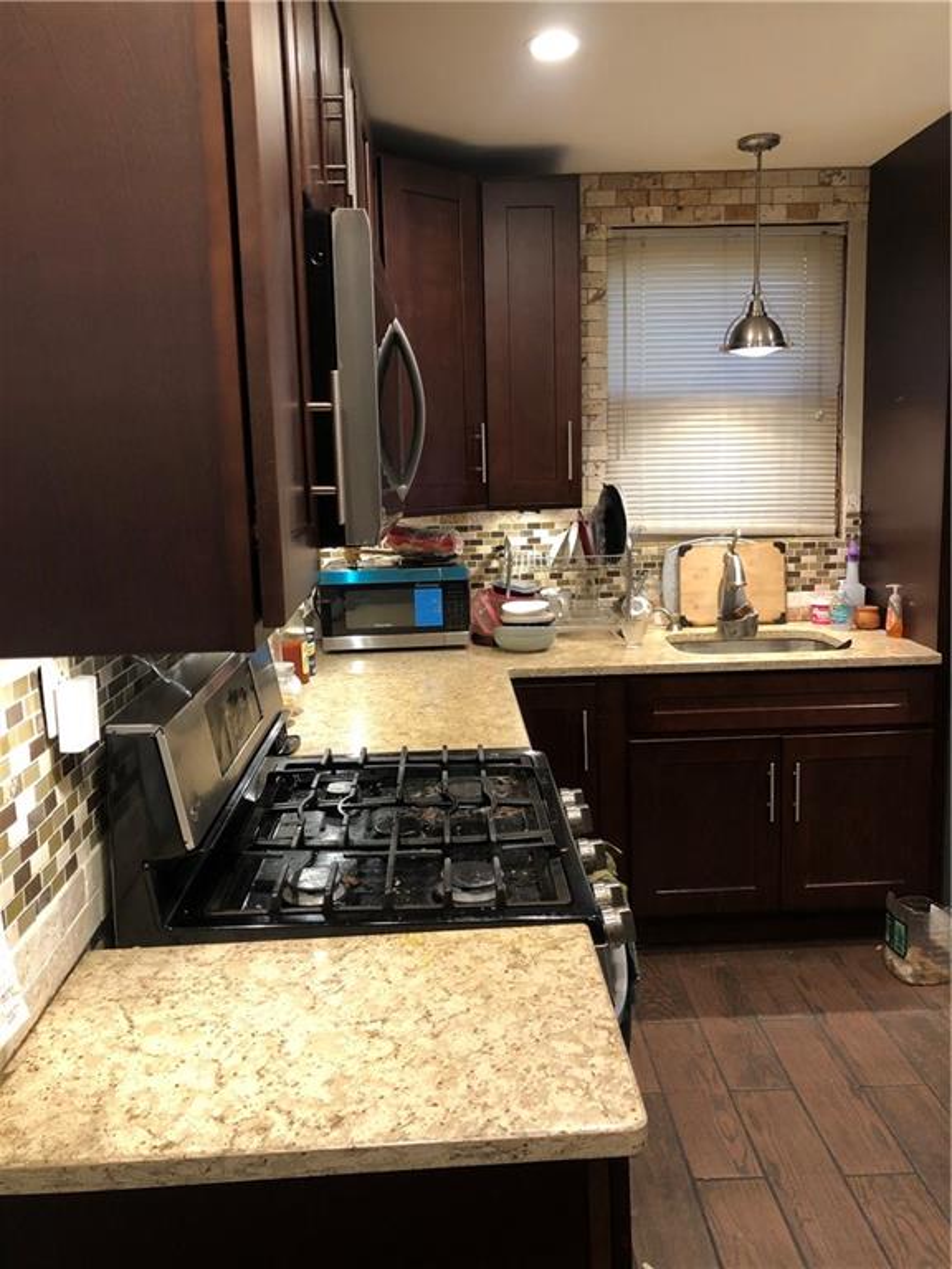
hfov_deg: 49.7
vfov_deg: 63.4
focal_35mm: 28
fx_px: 1027
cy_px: 634
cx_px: 476
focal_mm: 4
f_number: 1.8
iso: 64
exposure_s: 1/15
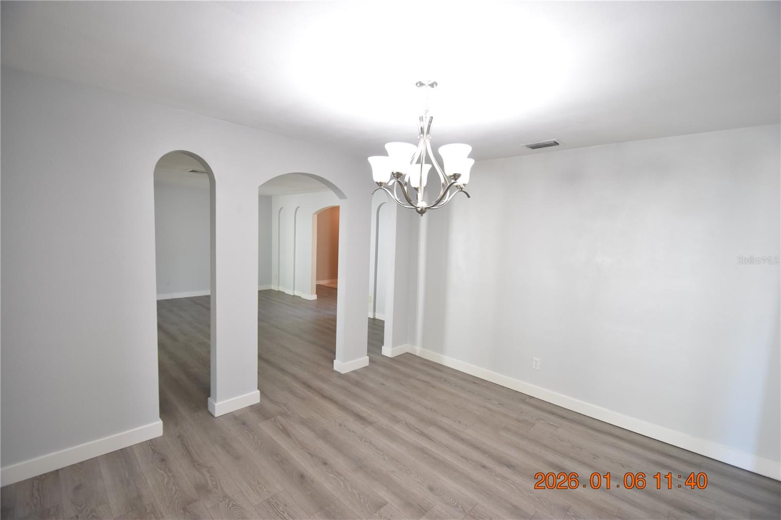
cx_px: 390
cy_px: 260
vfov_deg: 77.3
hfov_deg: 100.4
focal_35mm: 15
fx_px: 325
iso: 800
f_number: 3.5
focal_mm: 10
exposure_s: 1/60
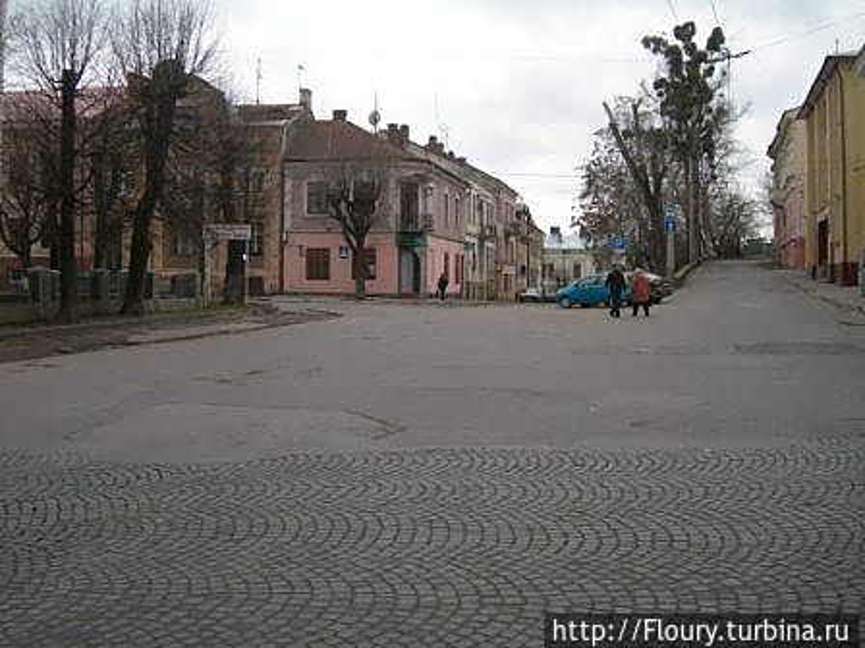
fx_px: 950
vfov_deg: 37.7
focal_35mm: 38
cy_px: 324
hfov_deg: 49.0
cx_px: 432
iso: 50
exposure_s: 1/47.2
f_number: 2.8
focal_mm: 7.8
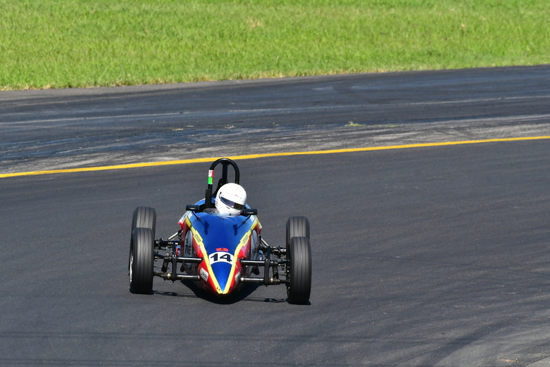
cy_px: 184
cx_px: 275
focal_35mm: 750
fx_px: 11455
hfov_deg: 2.8
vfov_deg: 1.8
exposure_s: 1/640
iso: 400
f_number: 10
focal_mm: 500
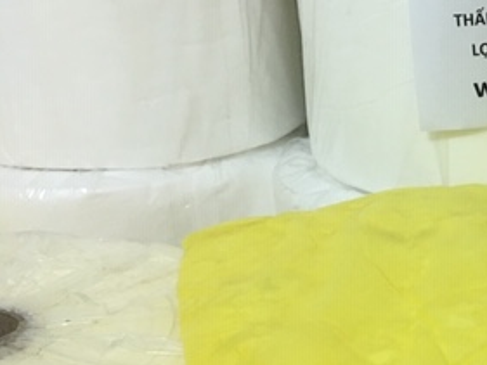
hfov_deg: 26.7
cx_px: 553
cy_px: 249
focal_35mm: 66
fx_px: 929
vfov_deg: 22.2
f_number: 2.2
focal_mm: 4.15
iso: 64
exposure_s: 1/17
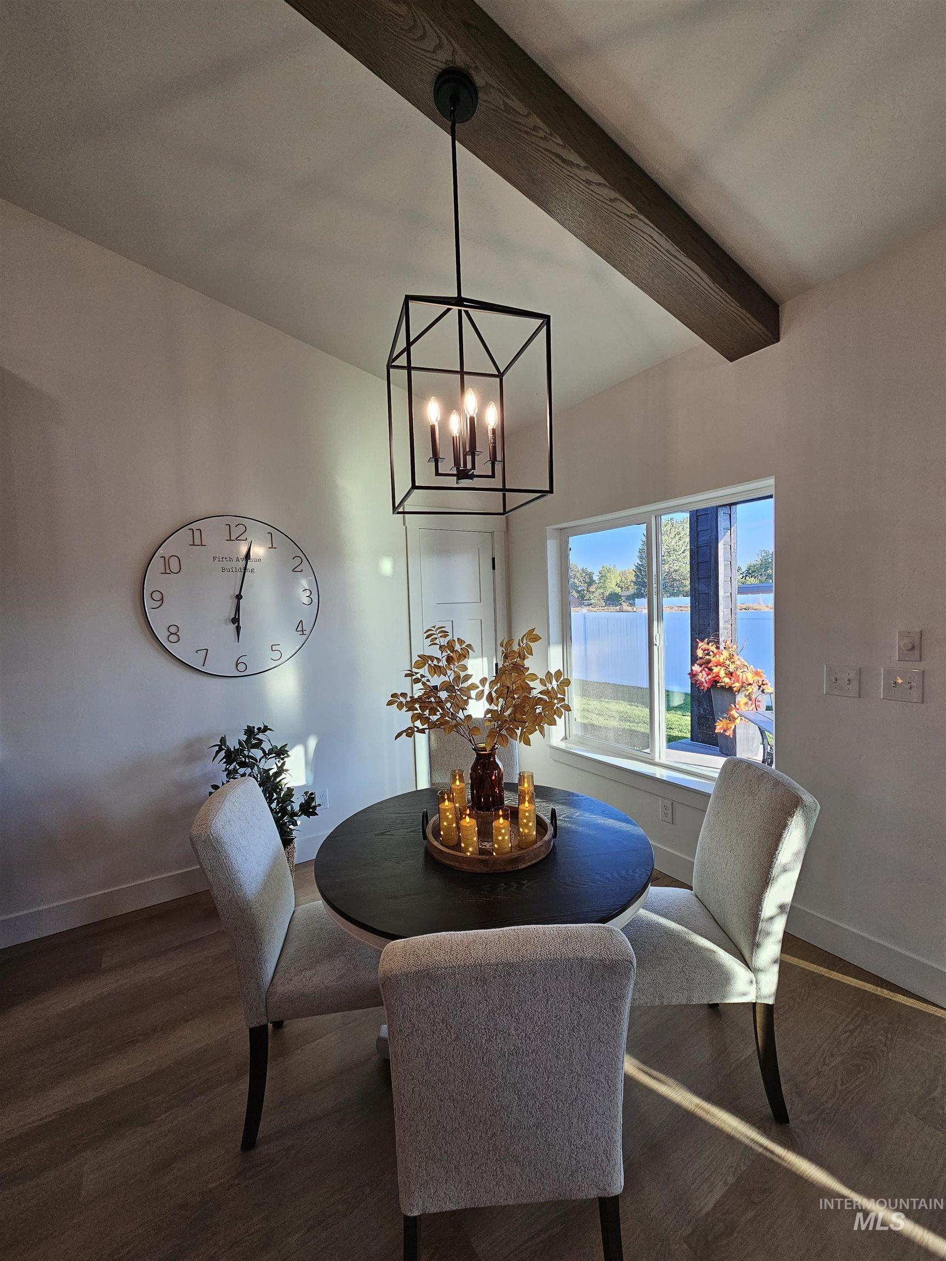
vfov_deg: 106.2
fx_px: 474
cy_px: 630
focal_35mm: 13
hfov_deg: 89.9
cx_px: 473
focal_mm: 2.2
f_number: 2.2
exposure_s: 1/120
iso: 80
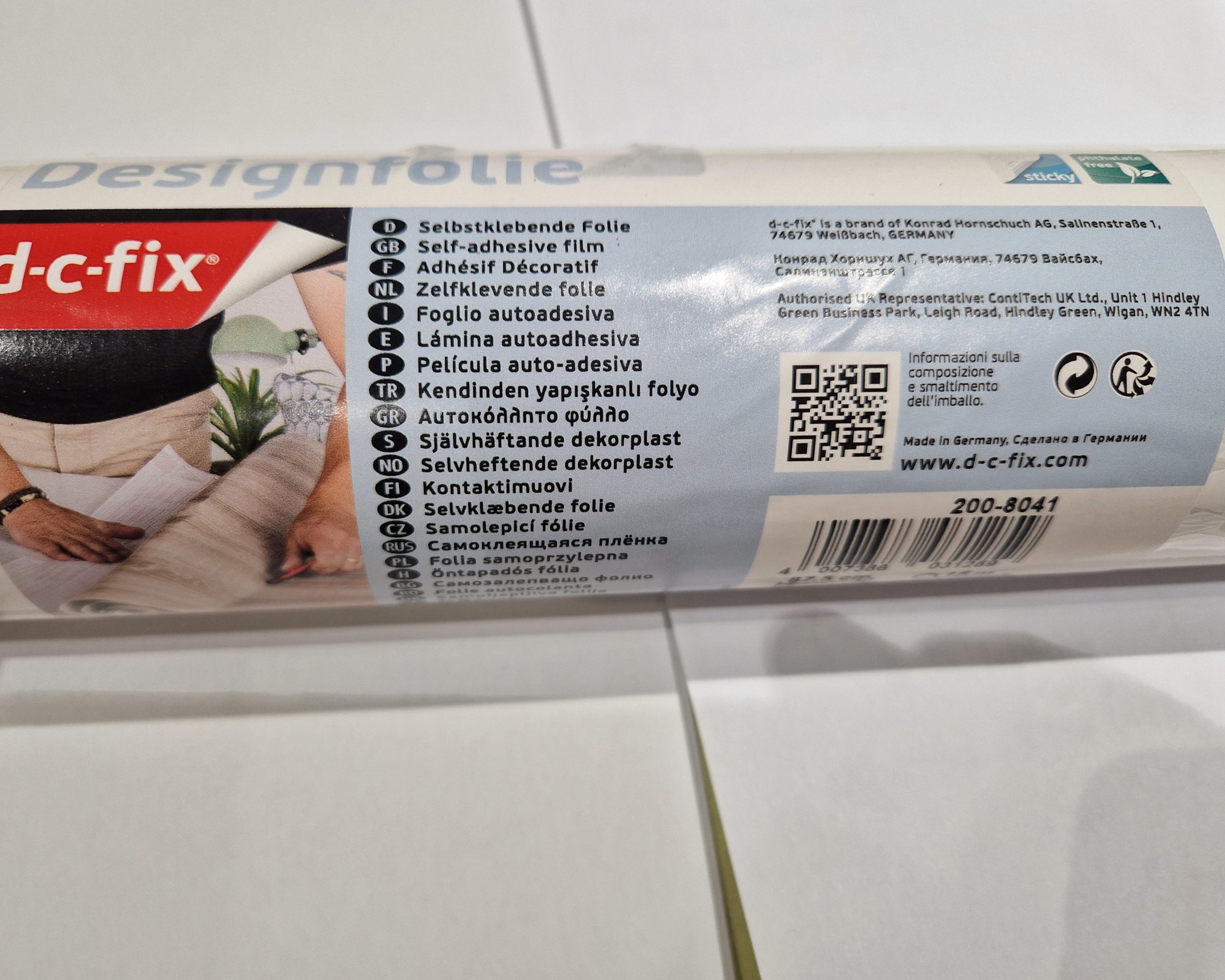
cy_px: 490
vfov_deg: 58.8
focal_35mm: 24
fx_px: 870
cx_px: 582
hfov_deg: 70.2
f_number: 1.8
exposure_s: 1/100
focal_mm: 5.4
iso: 80
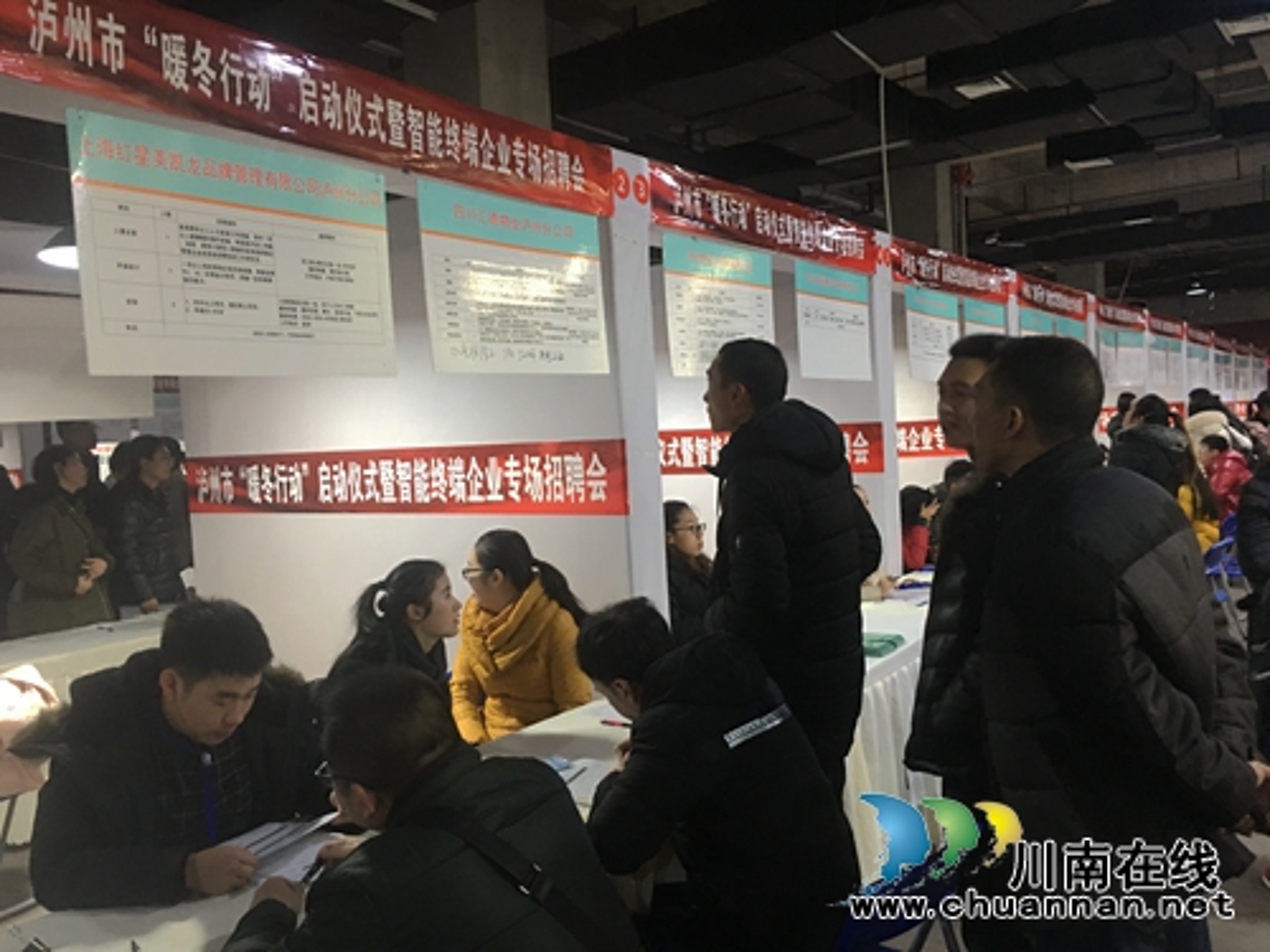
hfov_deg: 61.7
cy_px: 476
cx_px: 635
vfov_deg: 48.2
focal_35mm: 29
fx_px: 1064
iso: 100
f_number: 2.2
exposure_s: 1/8
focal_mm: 4.15
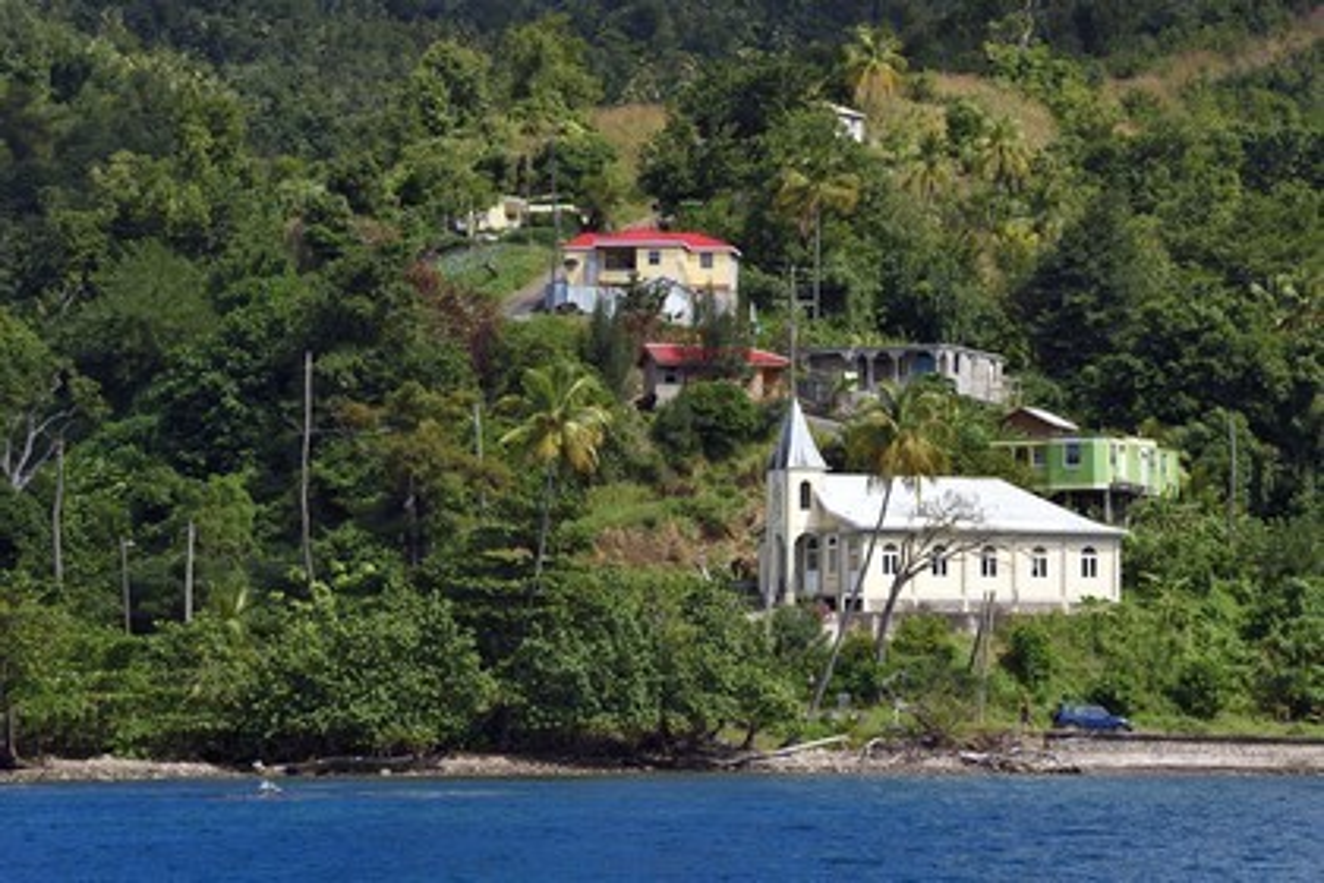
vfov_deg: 9.8
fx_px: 5148
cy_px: 442
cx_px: 662
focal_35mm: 140
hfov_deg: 14.7
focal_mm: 140
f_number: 8
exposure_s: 1/640
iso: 200
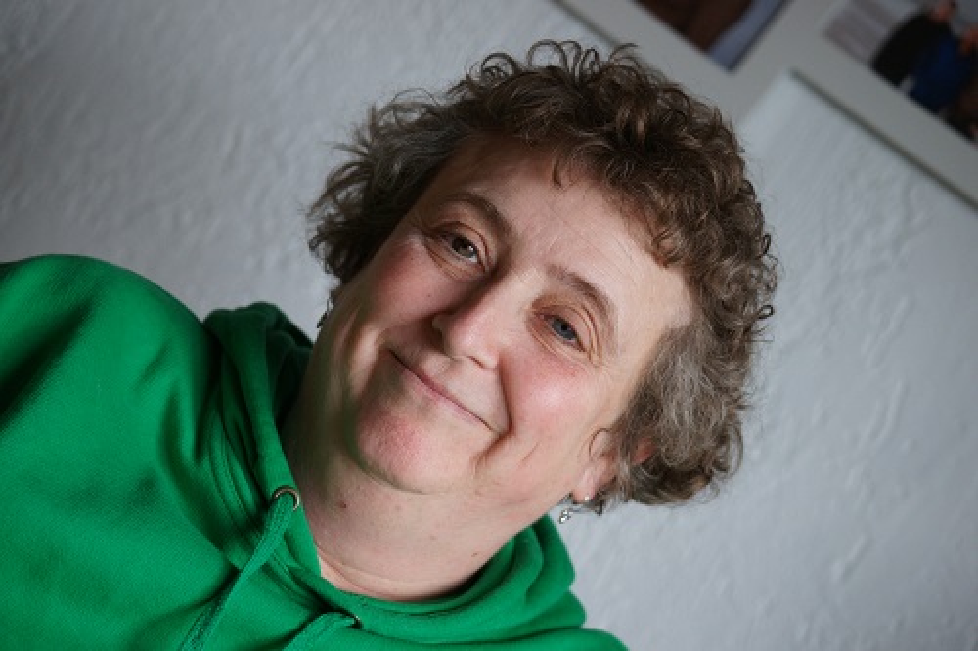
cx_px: 489
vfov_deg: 8.6
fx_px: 4345
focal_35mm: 160
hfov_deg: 12.8
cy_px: 326
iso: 800
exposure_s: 1/160
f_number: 5.6
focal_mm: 160
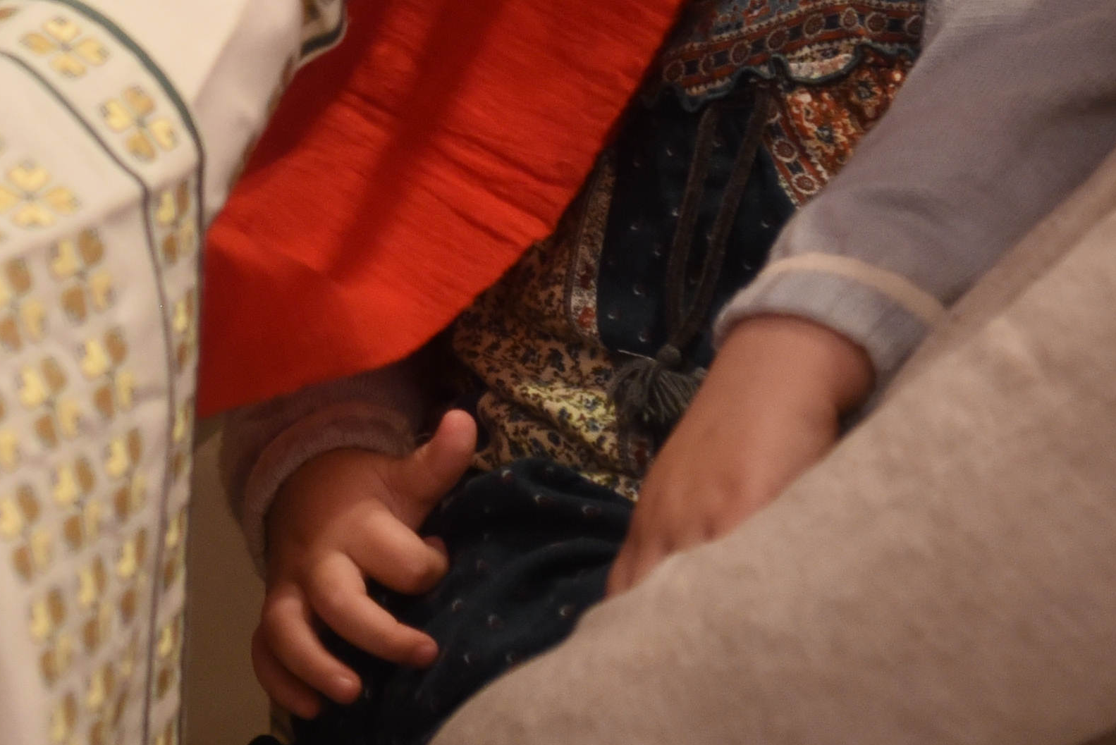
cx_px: -33
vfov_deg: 7.1
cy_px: -333
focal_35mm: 190
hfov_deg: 10.7
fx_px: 5892
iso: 2000
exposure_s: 1/50
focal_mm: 50
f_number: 2.8
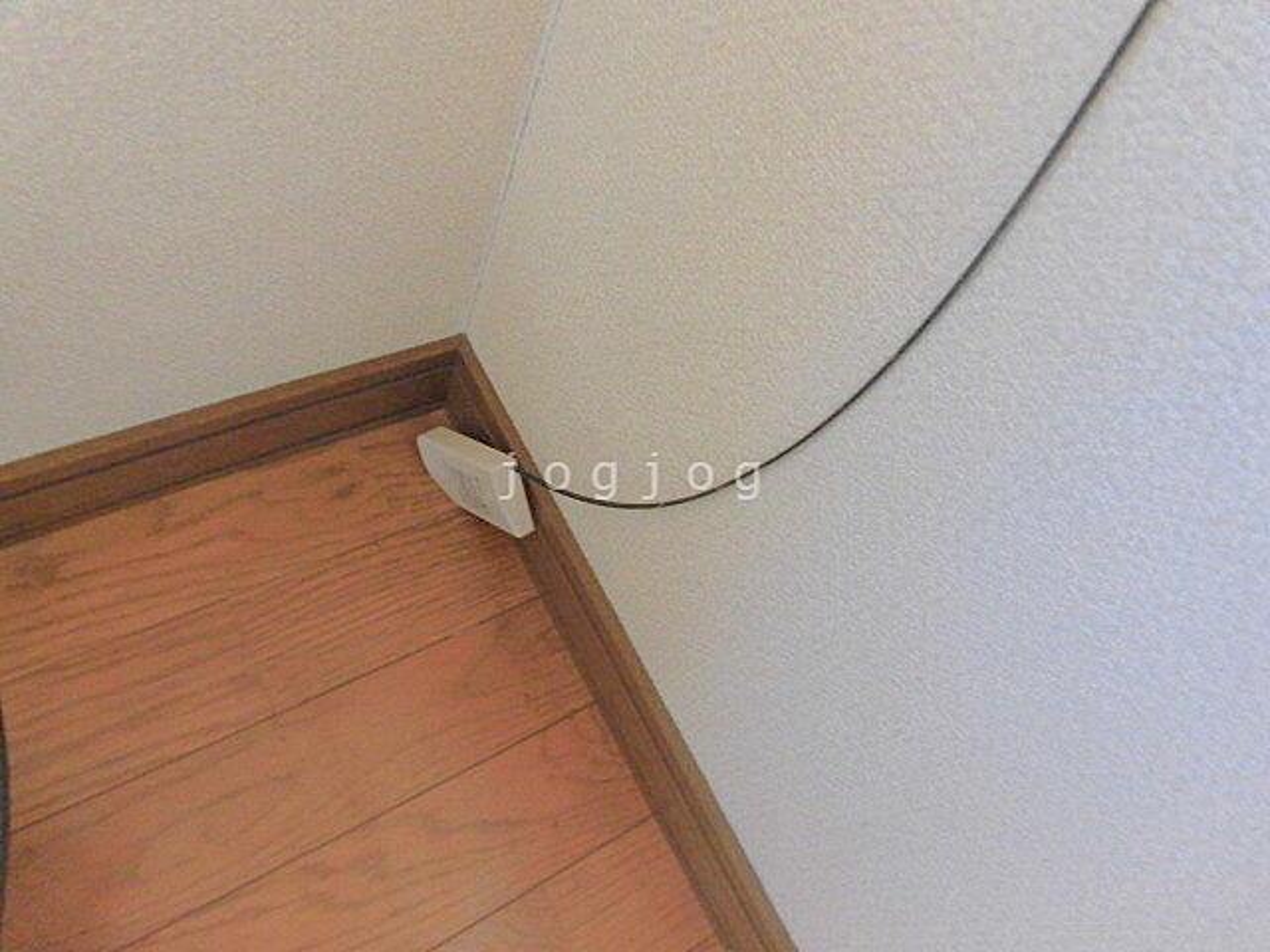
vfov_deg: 56.8
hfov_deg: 71.6
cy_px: 476
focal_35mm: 24
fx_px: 881
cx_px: 635
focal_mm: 4.3
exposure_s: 1/80
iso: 125
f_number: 3.1
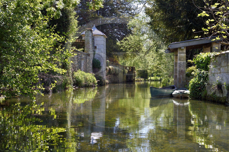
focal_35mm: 60
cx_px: 114
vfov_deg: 22.6
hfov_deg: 33.4
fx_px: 381
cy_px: 76
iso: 200
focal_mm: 60
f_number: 9
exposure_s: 1/160
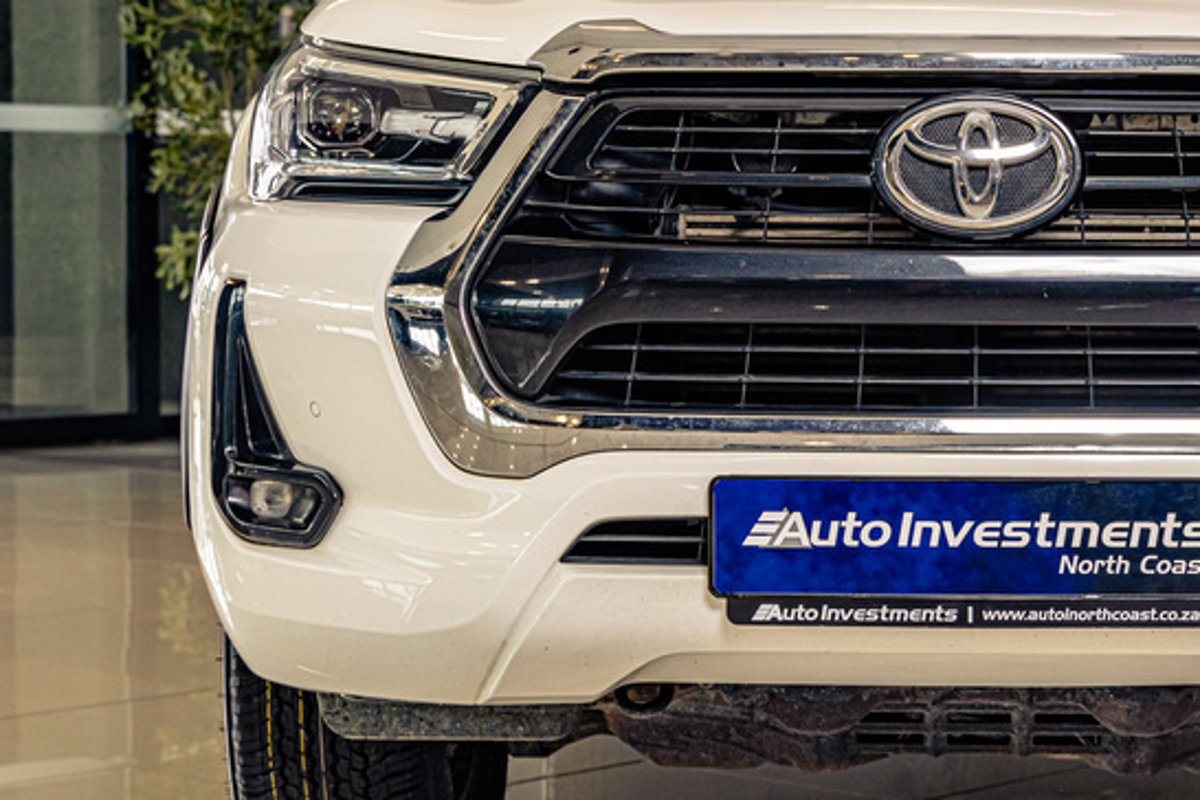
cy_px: 310
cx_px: 966
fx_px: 3000
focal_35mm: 90
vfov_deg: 15.2
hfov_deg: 22.3
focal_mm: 48
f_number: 5.6
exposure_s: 1/200
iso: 500
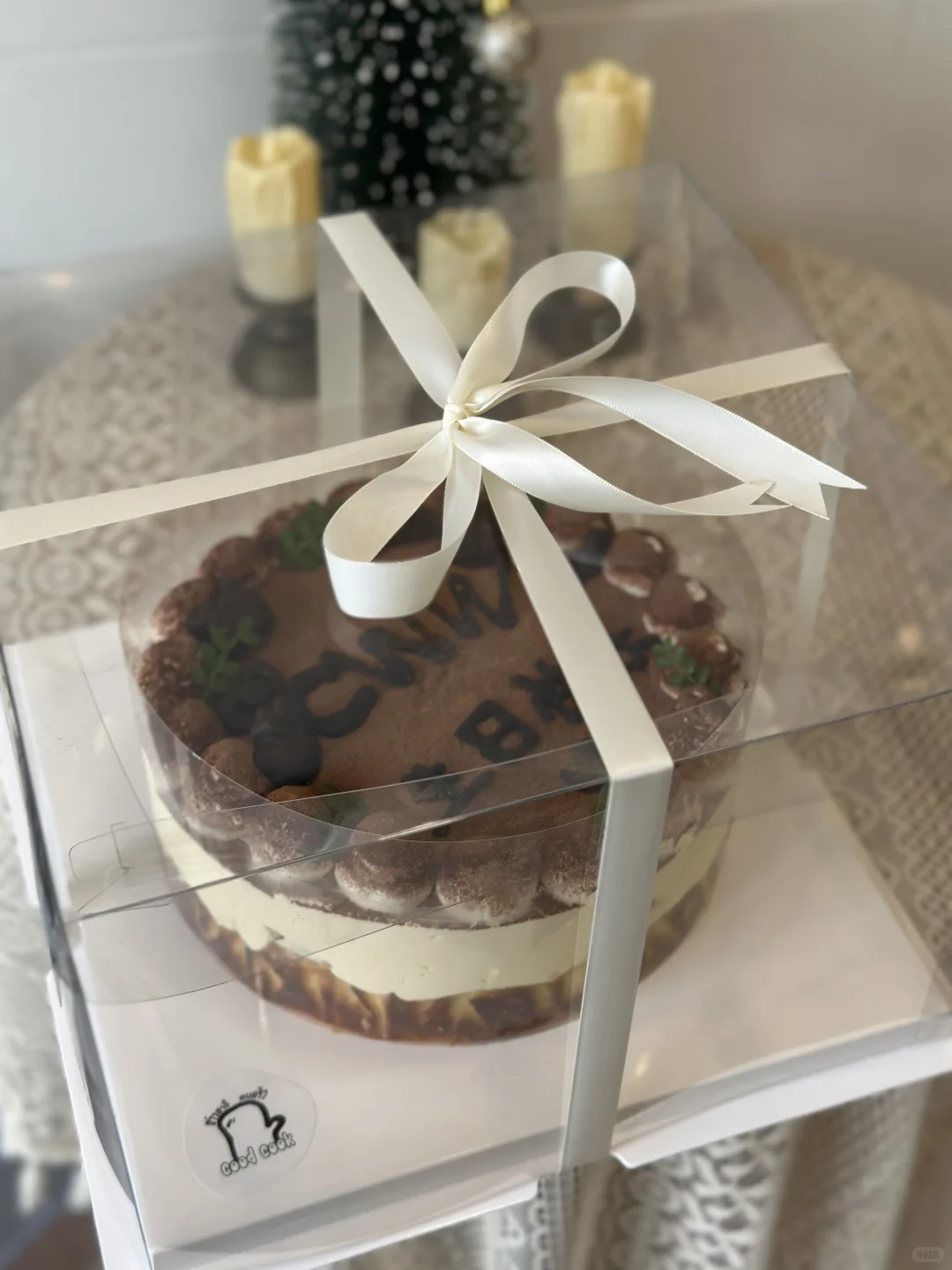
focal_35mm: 48
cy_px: 635
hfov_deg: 30.3
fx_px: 1760
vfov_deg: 39.7
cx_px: 476
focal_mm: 6.86
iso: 80
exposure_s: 1/199
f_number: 1.78
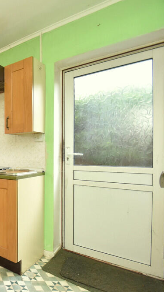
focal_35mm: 24
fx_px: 186
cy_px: 148
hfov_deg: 34.0
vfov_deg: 76.3
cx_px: -50
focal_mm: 10
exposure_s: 1/200
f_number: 5
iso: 640
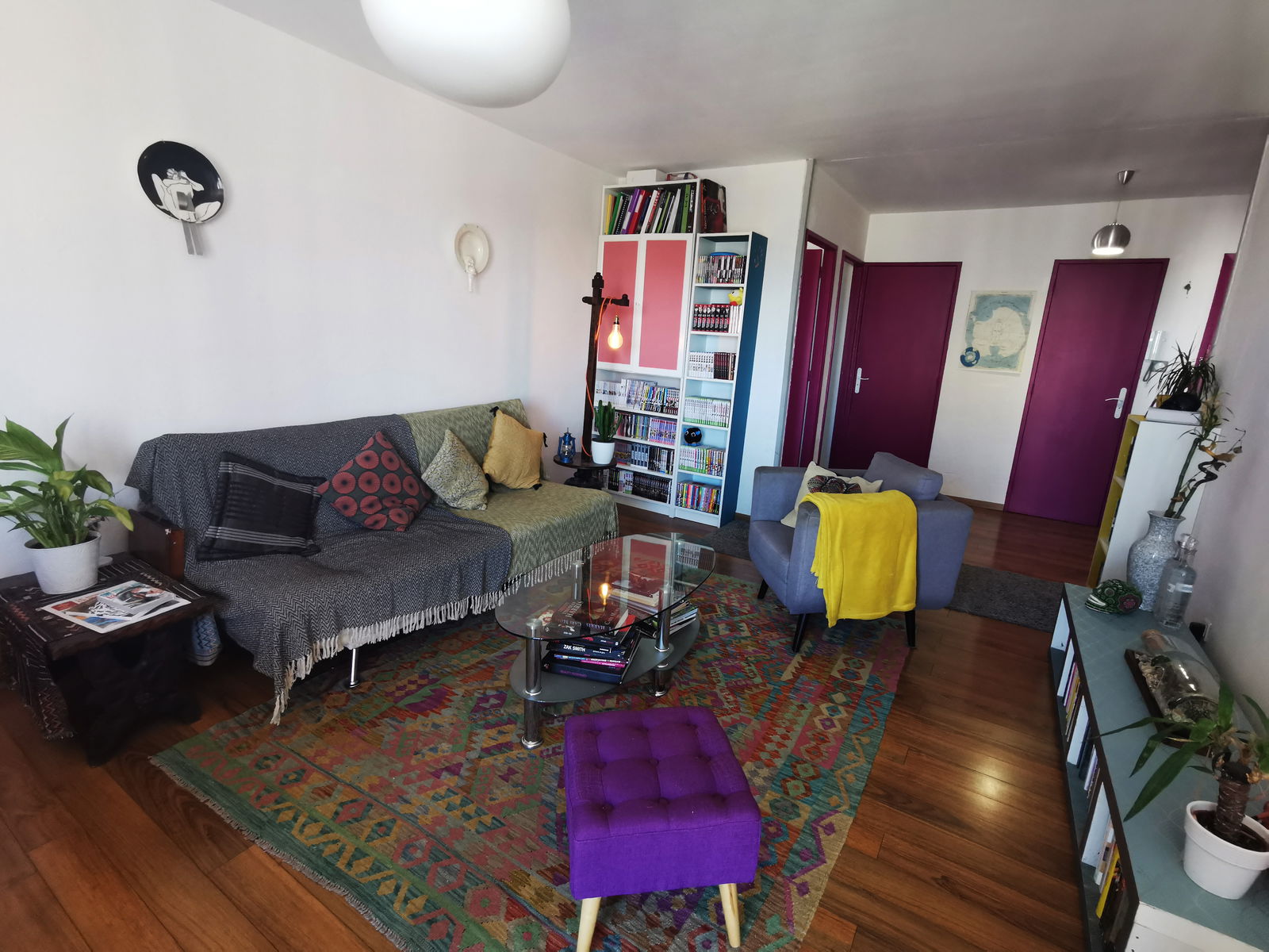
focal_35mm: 17
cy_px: 476
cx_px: 634
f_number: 2.2
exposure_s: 1/33.3
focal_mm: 2.26
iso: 250
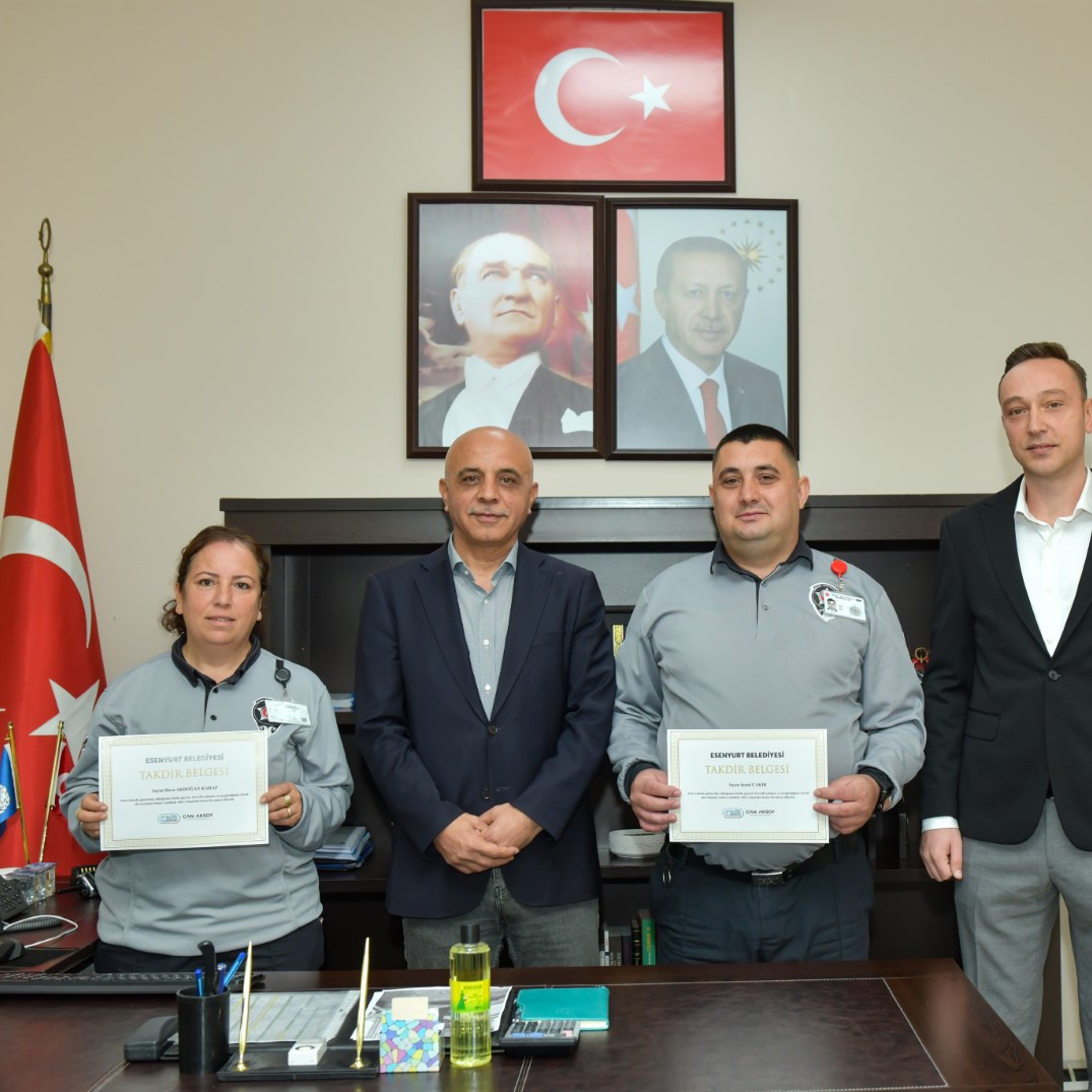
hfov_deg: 40.9
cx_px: 612
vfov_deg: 40.9
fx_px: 1463
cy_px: 548
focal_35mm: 41
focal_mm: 32
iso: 640
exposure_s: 1/250
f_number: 5
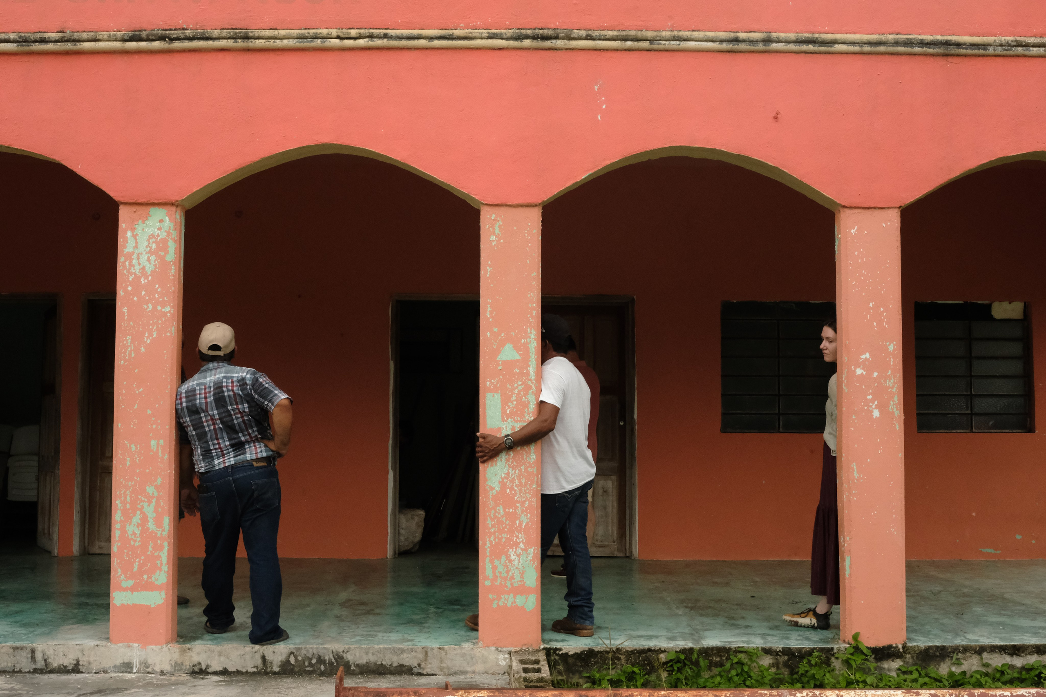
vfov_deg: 32.6
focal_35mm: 41
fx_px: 1191
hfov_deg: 47.4
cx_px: 523
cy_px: 348
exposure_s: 1/250
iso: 3200
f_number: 13
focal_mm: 27
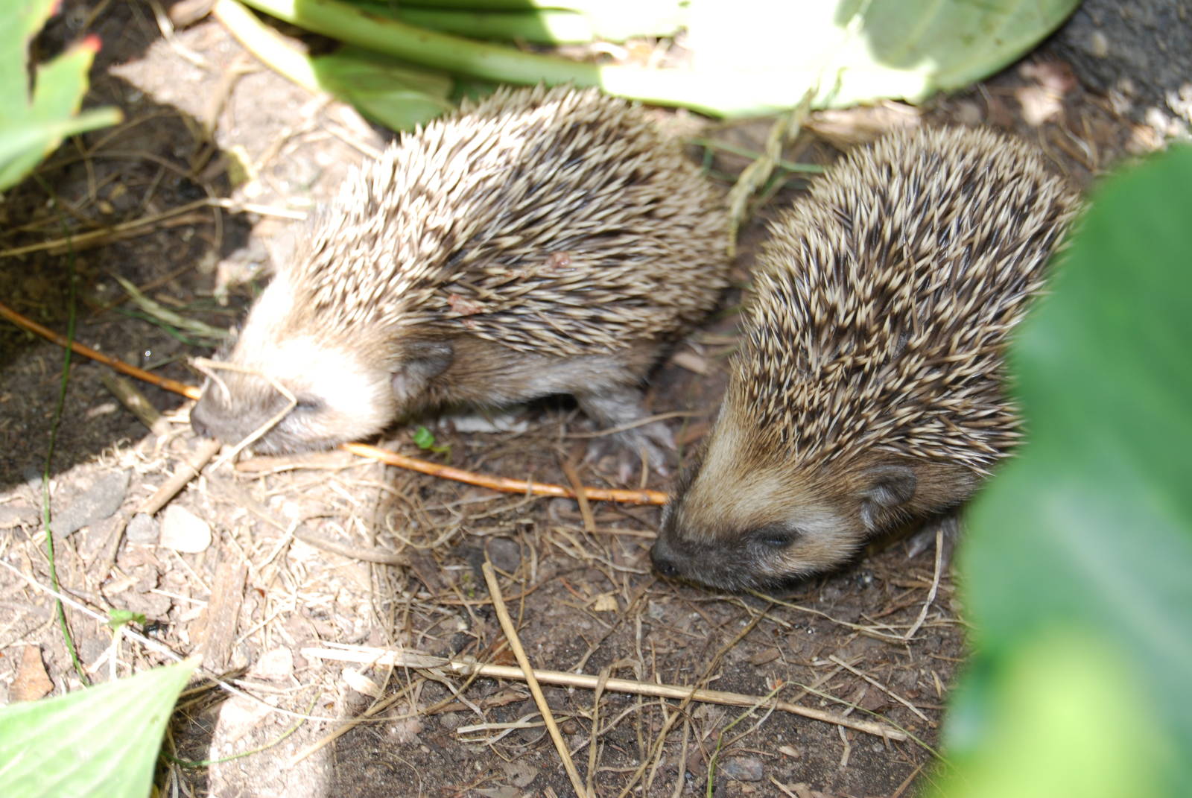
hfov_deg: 24.6
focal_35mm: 82
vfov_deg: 16.6
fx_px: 2735
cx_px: 596
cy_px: 399
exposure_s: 1/125
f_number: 5.6
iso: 160
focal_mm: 55
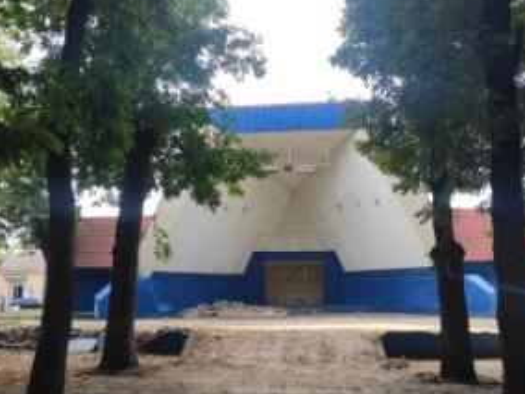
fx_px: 622
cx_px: 257
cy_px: 163
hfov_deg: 45.8
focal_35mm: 41
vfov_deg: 35.0
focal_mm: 4.77
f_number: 1.75
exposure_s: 1/156
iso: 112
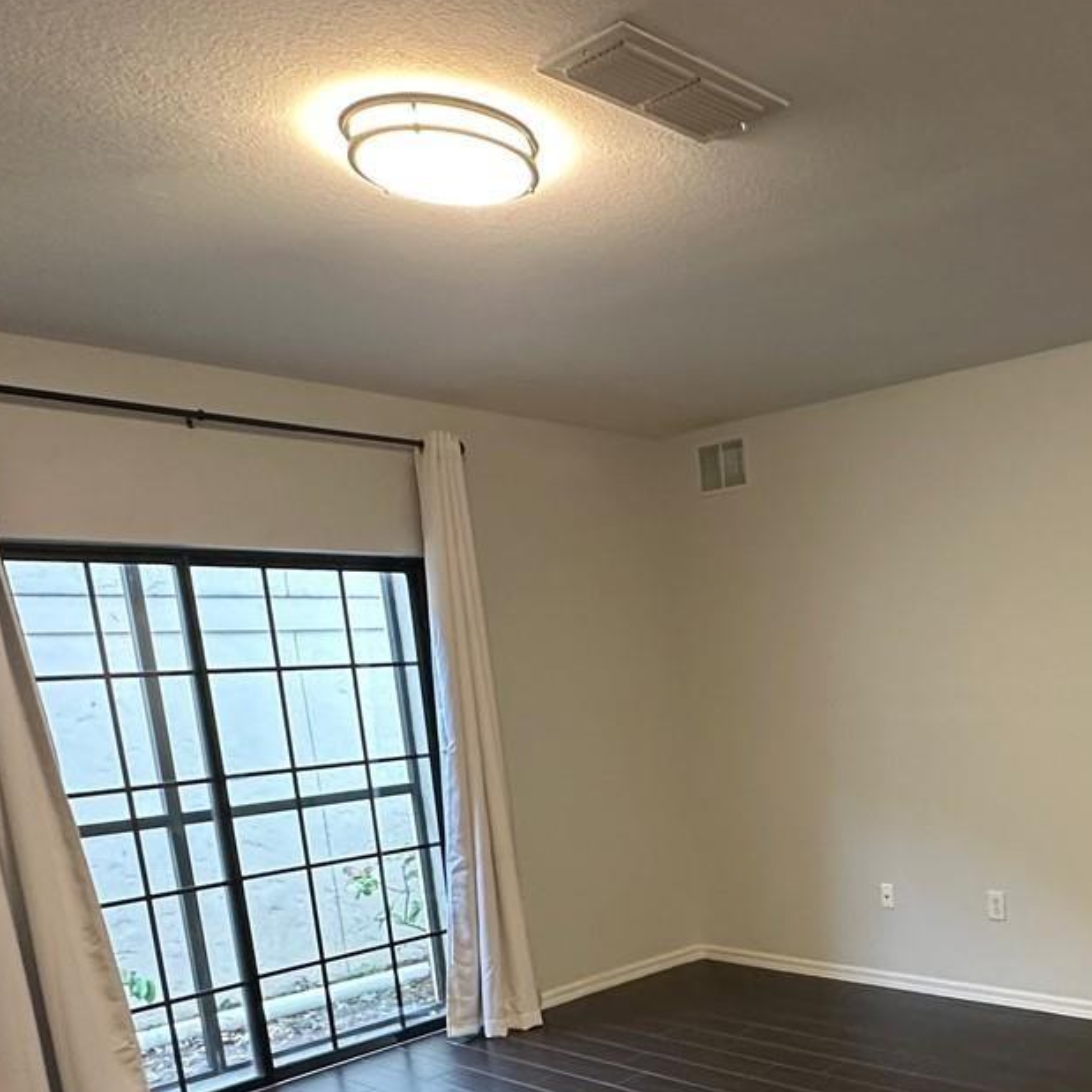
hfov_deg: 47.0
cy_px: 868
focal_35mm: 32
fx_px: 1142
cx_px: 940
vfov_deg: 48.3
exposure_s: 1/60
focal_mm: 2.22
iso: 250
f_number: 2.2
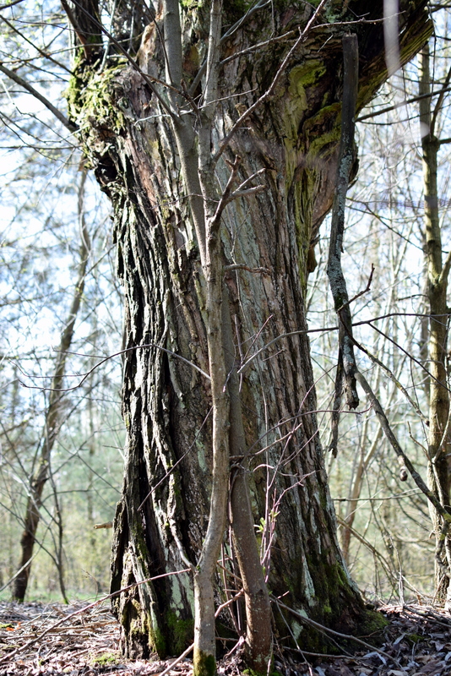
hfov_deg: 25.8
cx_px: 226
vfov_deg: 37.8
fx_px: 986
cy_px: 338
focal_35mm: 52
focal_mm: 35
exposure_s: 1/250
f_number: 2.8
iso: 160
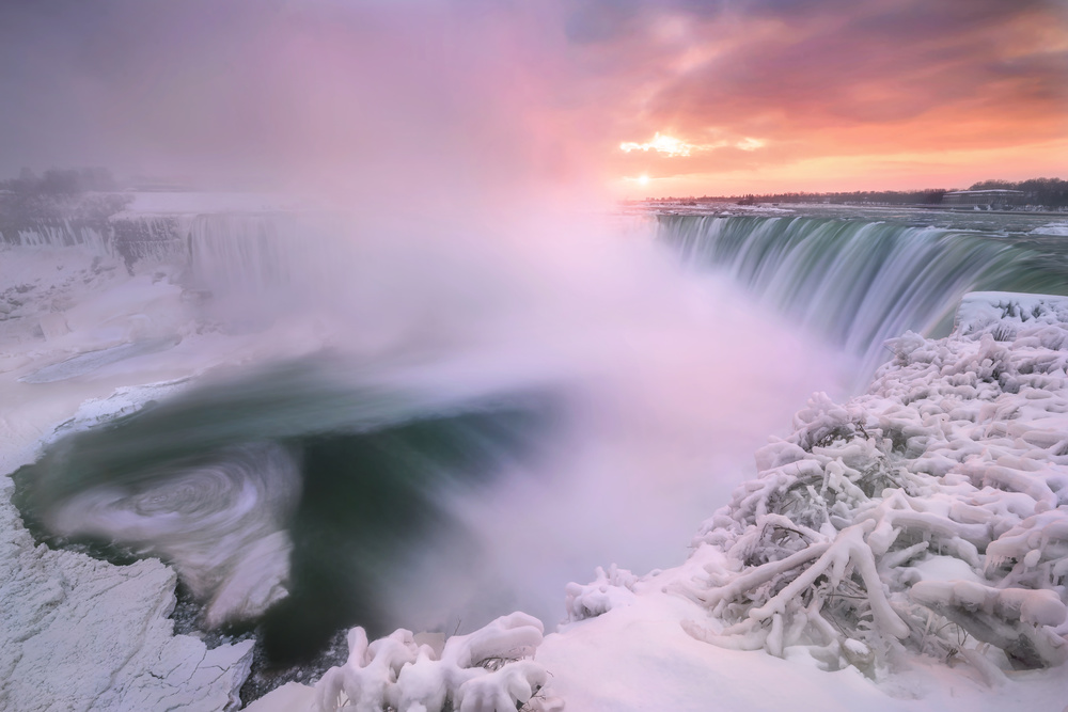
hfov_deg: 104.2
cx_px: 534
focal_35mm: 14
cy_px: 356
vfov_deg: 81.2
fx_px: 415
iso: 64
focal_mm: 14
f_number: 11
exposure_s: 1/20
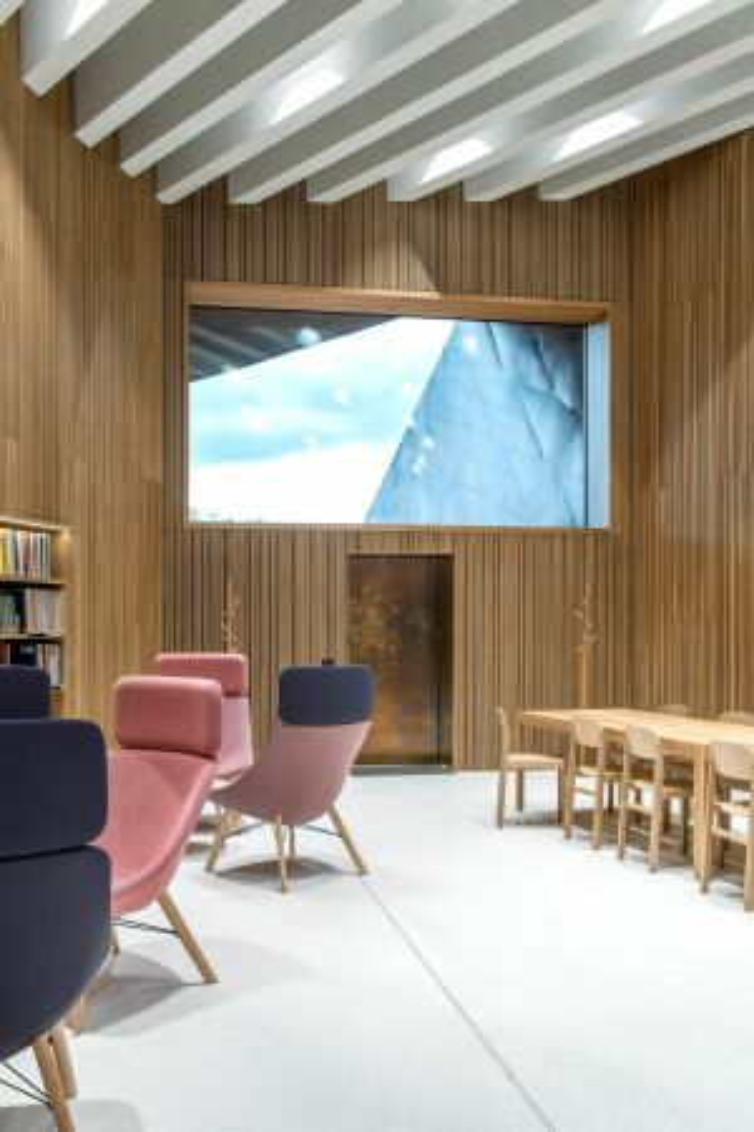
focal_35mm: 32
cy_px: 566
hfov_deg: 41.1
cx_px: 377
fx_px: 1005
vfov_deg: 58.7
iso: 100
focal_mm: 32
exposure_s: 1/4
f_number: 9
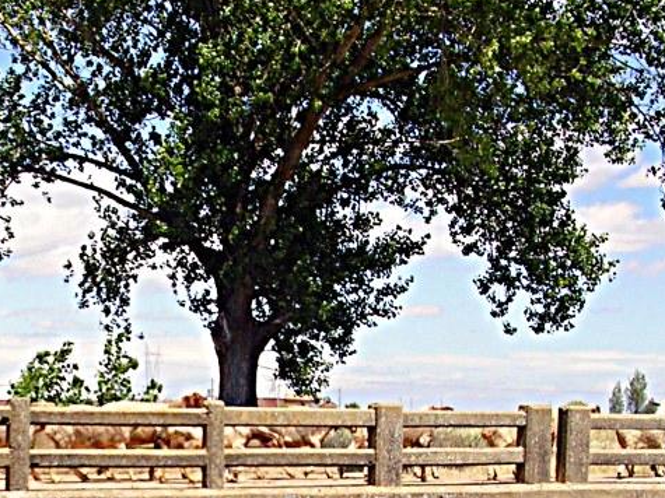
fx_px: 1575
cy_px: 434
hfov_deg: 23.7
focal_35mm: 82
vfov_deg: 17.7
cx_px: 210
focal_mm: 5.8
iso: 50
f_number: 5.6
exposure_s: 1/246
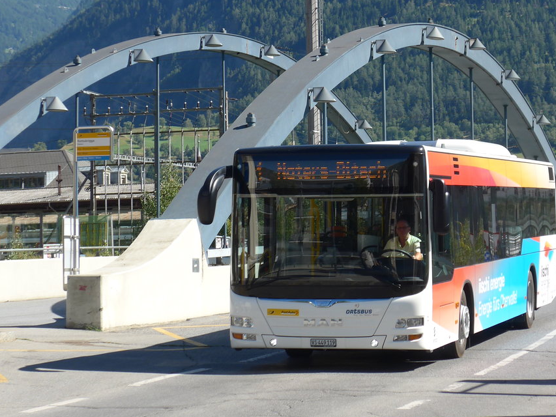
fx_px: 1944
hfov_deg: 16.3
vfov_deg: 12.2
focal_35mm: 121
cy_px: 151
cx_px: 356
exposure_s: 1/400
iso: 80
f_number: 4.5
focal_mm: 17
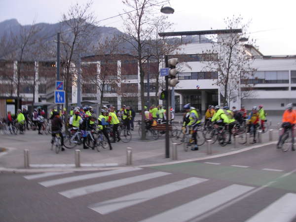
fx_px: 325
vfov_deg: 37.7
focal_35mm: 38
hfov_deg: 49.0
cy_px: 111
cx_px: 148
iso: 79
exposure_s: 1/27.6
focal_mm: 6.3
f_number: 2.9
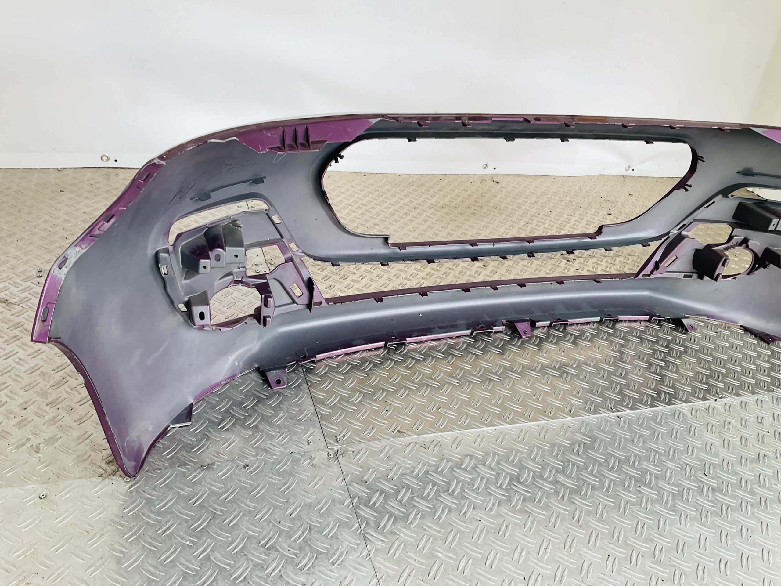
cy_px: 293
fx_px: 654
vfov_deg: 48.2
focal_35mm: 29
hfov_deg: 61.7
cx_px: 390
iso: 16
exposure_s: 1/100
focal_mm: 3
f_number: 1.8
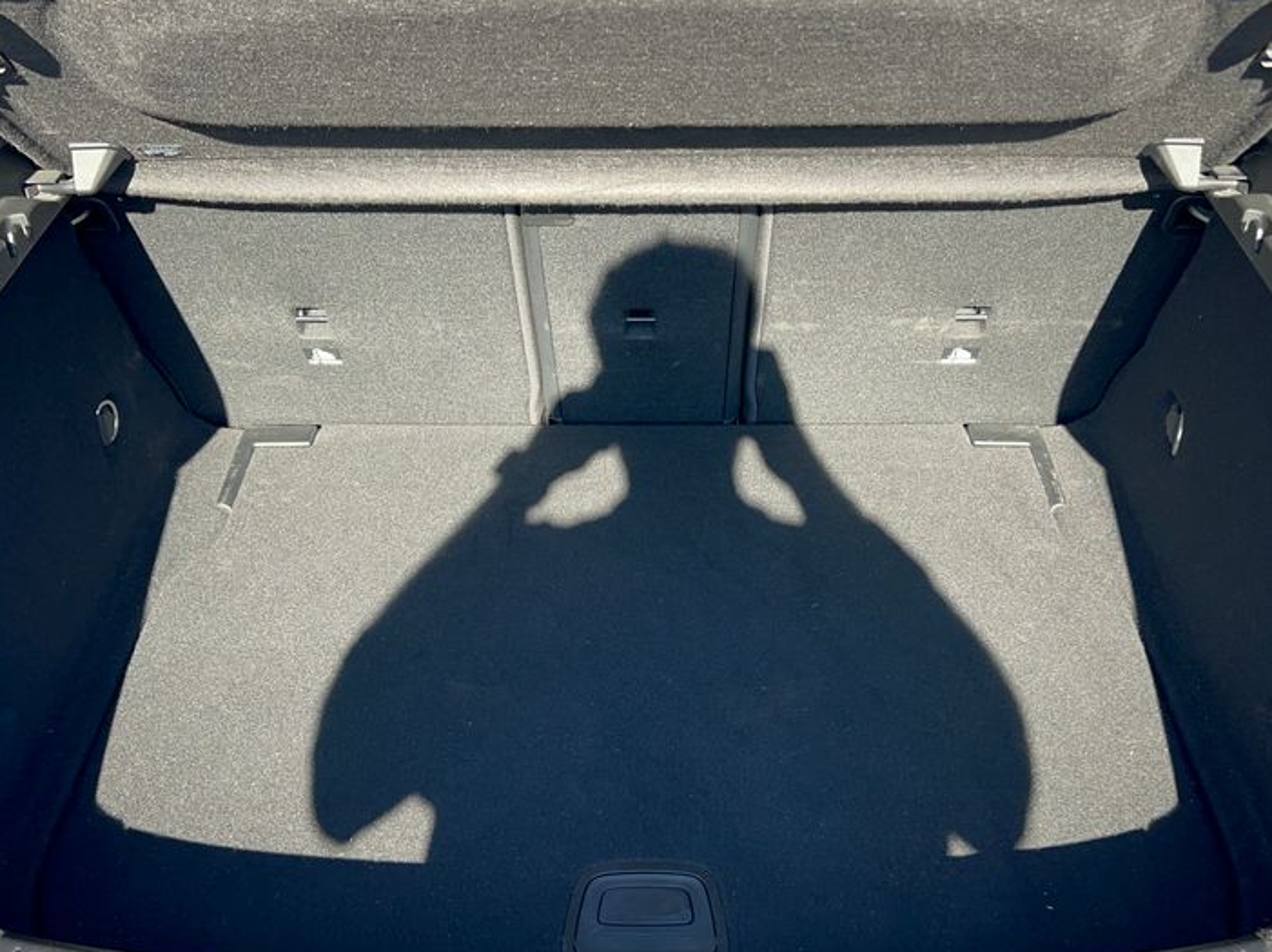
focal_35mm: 38
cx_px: 651
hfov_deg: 49.0
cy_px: 533
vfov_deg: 37.6
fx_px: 1396
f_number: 1.5
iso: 50
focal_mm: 5.7
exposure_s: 1/330
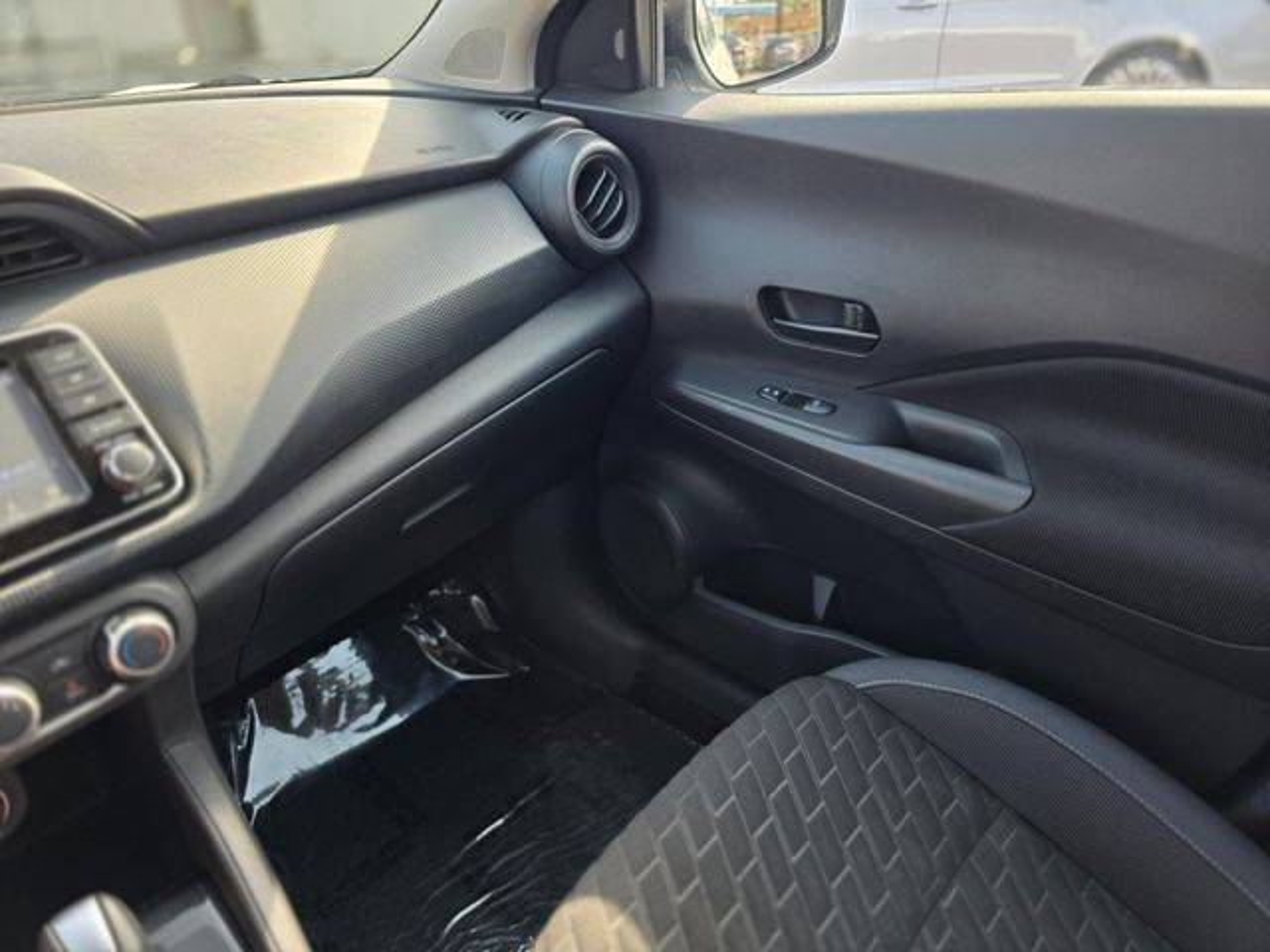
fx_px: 844
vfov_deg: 58.9
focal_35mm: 23
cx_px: 635
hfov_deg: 73.9
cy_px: 476
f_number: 1.7
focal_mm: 6.3
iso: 80
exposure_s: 1/180
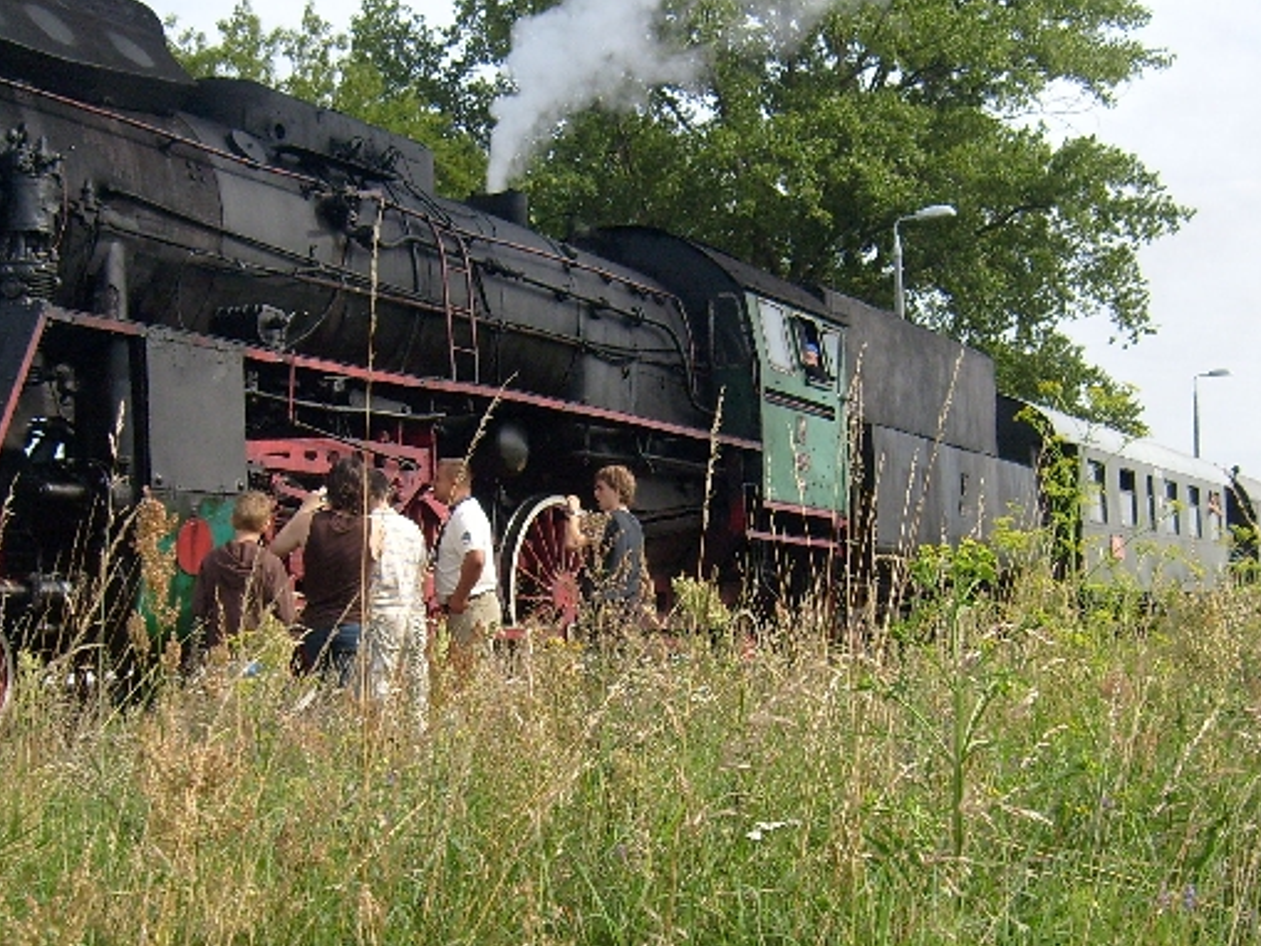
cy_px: 669
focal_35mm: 55
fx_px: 2004
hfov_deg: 34.9
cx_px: 632
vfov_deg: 26.3
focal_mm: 5.8
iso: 80
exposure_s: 1/180
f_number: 7.1
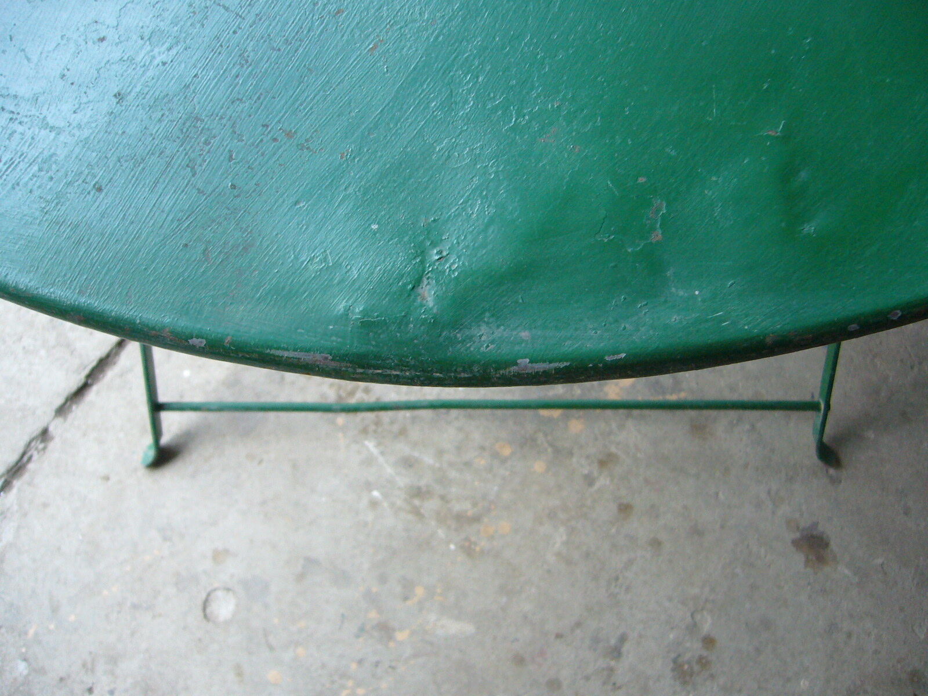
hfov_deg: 52.6
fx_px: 938
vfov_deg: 40.7
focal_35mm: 35
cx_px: 464
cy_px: 348
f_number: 2.8
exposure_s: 1/15
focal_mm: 5.8
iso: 200
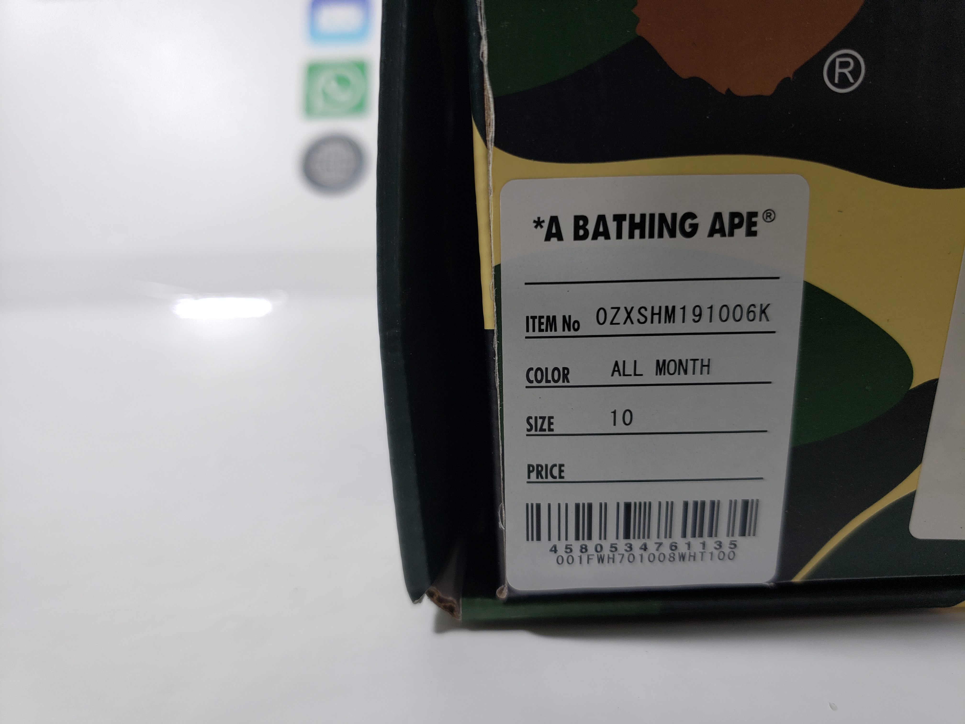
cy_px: 362
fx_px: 725
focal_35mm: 26
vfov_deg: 53.1
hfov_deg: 67.3
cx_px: 482
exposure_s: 1/380
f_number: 1.5
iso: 50
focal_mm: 4.3
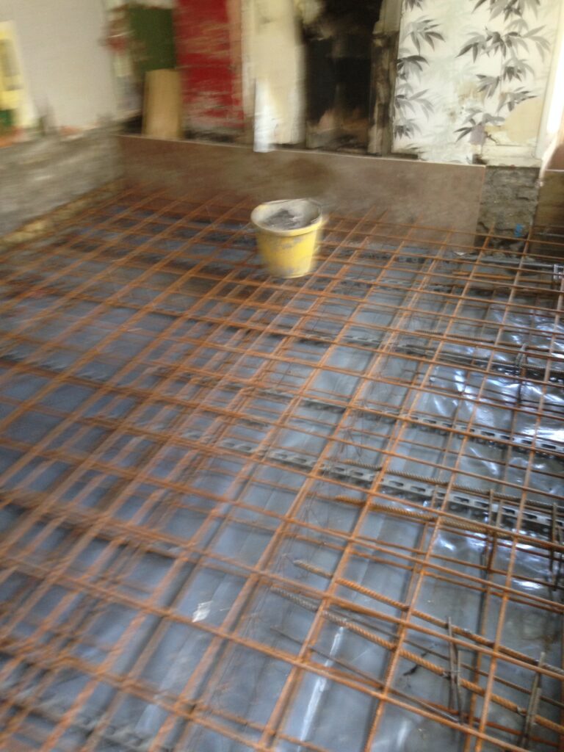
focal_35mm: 33
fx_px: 717
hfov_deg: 42.9
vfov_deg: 55.4
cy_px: 376
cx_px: 282
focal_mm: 4.12
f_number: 2.4
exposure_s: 1/20
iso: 125
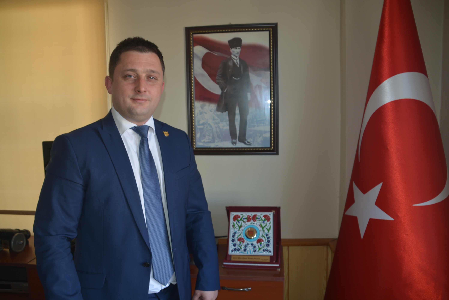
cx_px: 224
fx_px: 374
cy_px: 150
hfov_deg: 61.9
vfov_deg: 43.7
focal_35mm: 30
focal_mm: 20
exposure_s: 1/50
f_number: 3.5
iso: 200
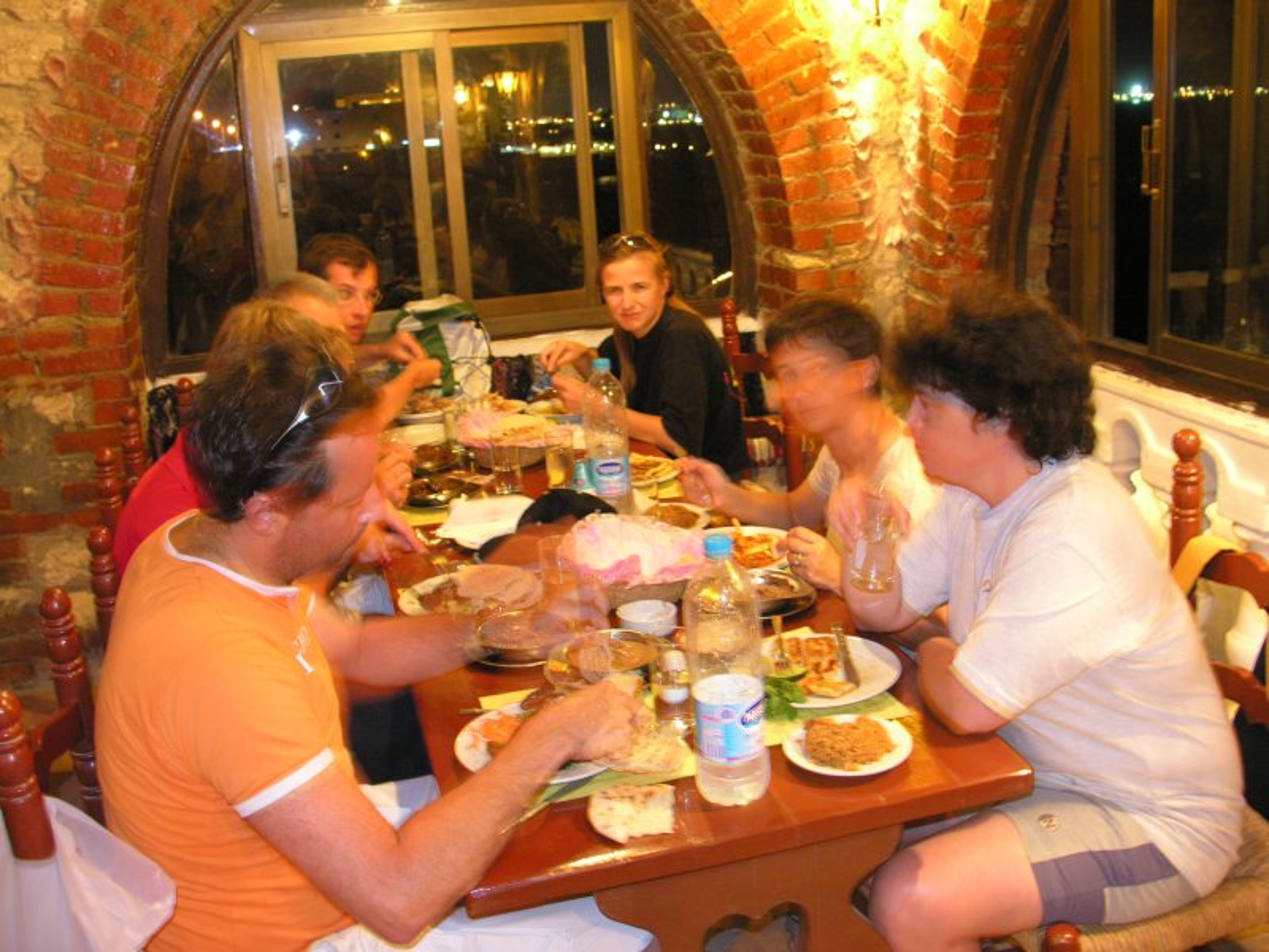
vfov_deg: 40.7
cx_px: 634
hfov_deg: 52.6
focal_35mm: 35
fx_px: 1283
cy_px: 476
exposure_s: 1.04
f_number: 2.8
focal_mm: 8.9
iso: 200
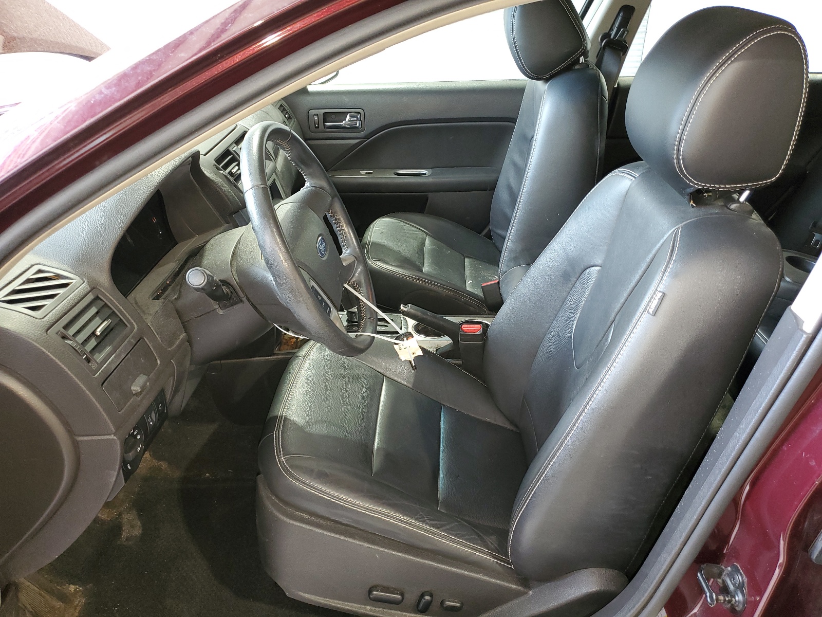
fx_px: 617
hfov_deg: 67.3
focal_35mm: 26
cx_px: 411
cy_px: 308
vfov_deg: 53.1
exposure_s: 1/24
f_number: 1.5
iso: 115
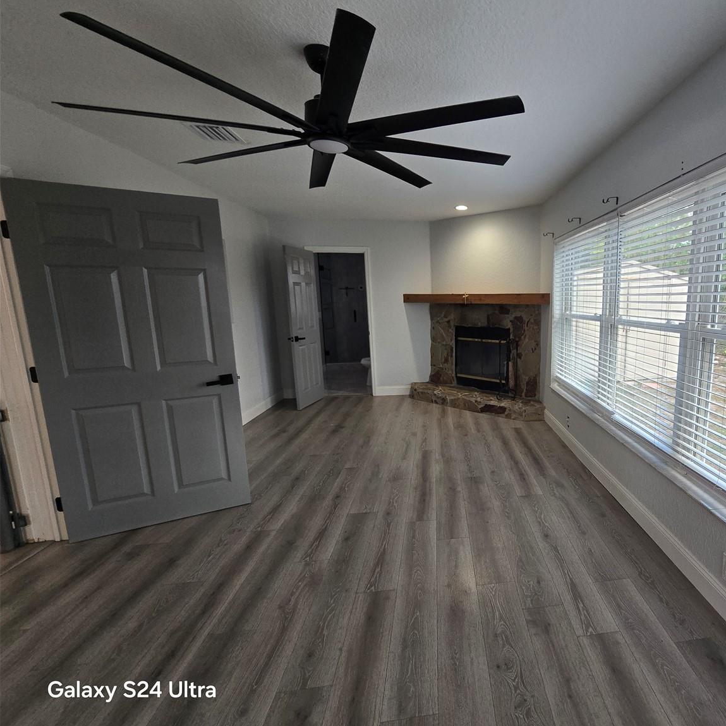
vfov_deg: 87.4
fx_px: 380
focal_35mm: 16
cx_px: 505
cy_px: 368
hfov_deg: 83.3
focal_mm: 2.2
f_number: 2.2
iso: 100
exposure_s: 1/60
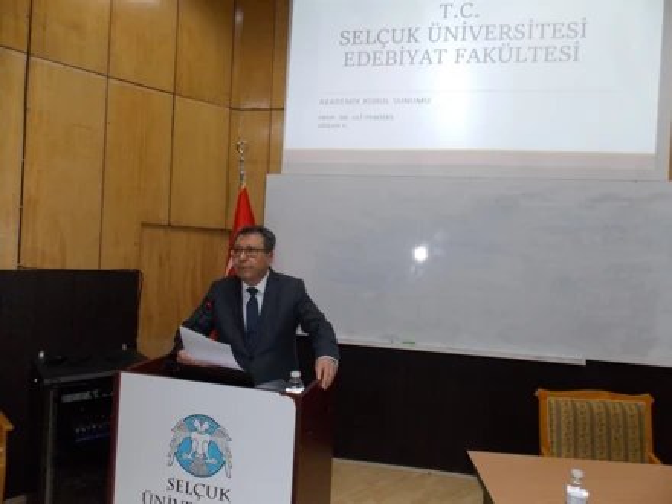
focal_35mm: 23
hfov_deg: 73.9
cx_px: 336
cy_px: 252
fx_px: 446
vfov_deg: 58.9
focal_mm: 4
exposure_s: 1/30
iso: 320
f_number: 3.1
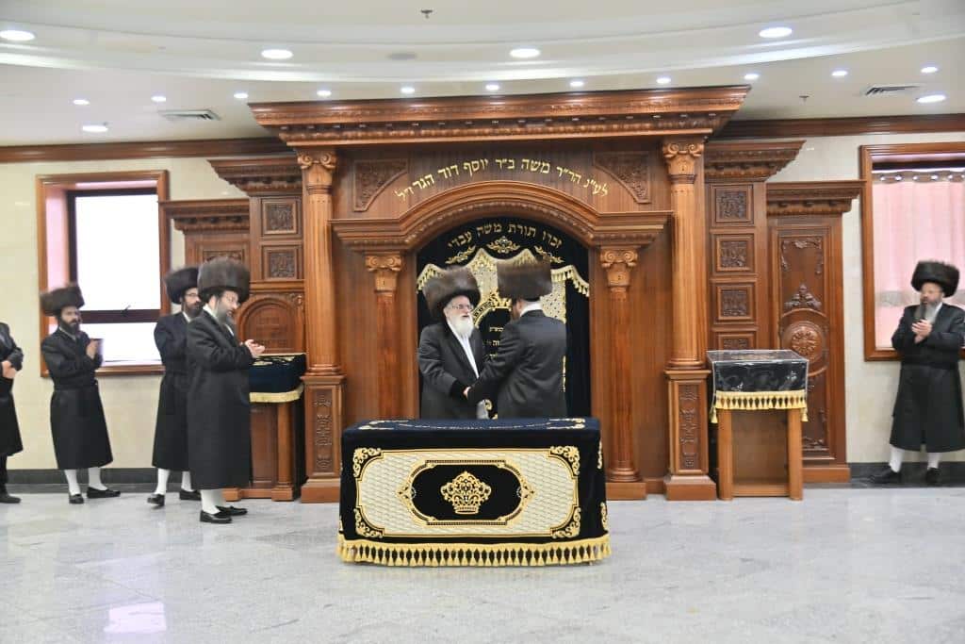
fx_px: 1072
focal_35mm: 40
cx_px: 482
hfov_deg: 48.5
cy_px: 322
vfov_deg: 33.4
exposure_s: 1/160
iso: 1600
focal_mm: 40
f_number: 4
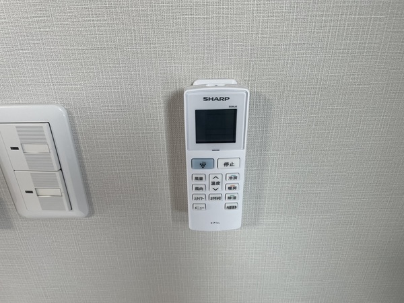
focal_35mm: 26
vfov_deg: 53.1
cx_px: 202
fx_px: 303
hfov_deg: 67.3
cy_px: 152
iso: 64
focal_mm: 4.2
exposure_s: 1/100
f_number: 1.6
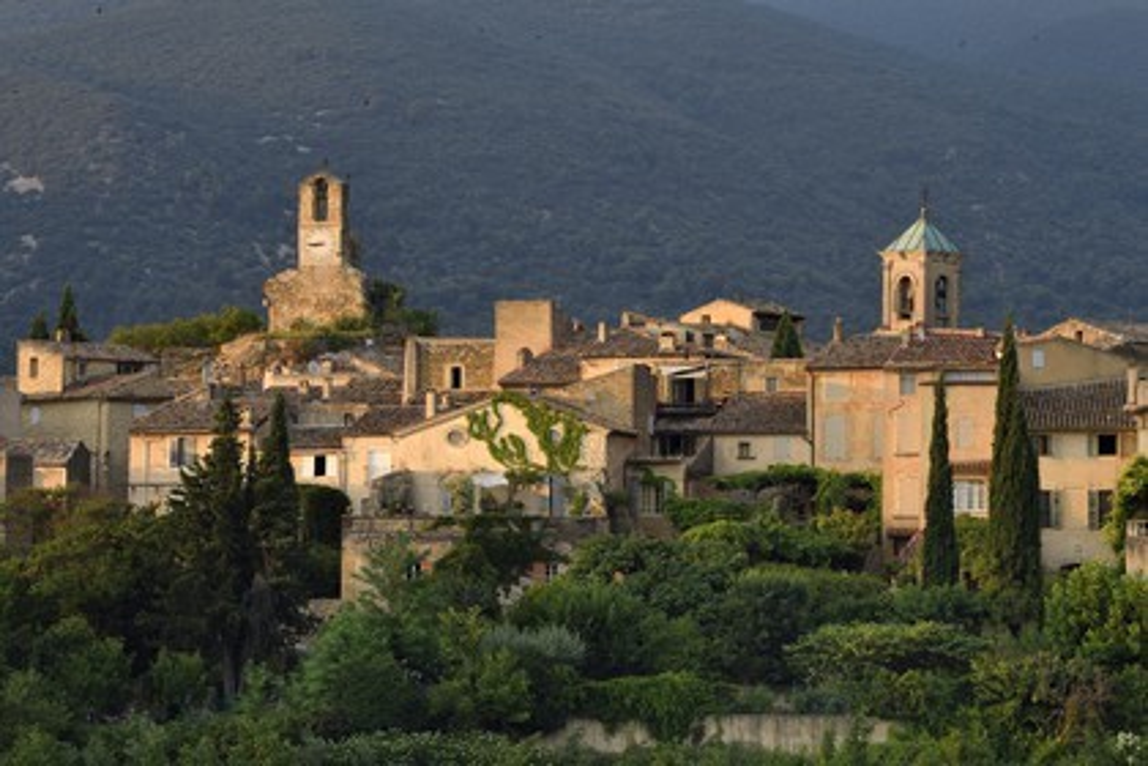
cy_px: 383
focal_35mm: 200
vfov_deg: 6.9
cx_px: 574
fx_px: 6377
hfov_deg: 10.3
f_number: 8
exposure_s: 1/200
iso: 400
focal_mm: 200
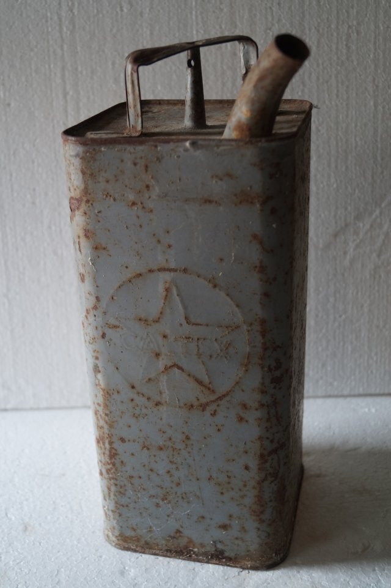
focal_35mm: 42
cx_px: 196
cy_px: 294
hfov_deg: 31.9
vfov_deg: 46.4
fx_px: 685
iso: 1000
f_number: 4.5
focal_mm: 28
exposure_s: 1/60
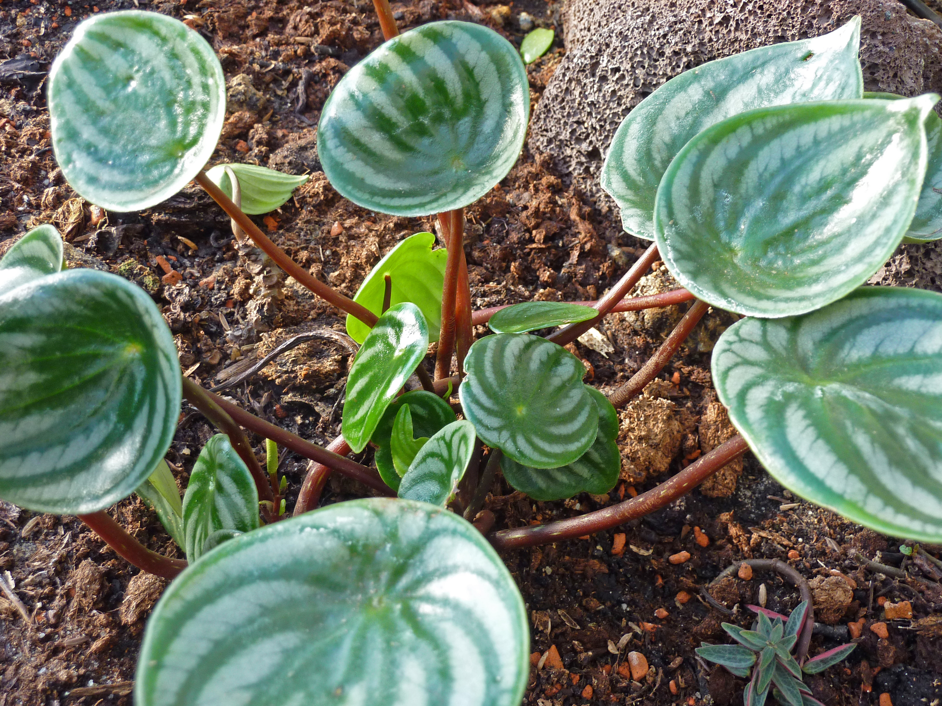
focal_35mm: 35
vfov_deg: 40.7
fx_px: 952
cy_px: 353
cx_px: 471
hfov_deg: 52.6
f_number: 3.5
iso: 125
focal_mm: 5.7
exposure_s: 1/30
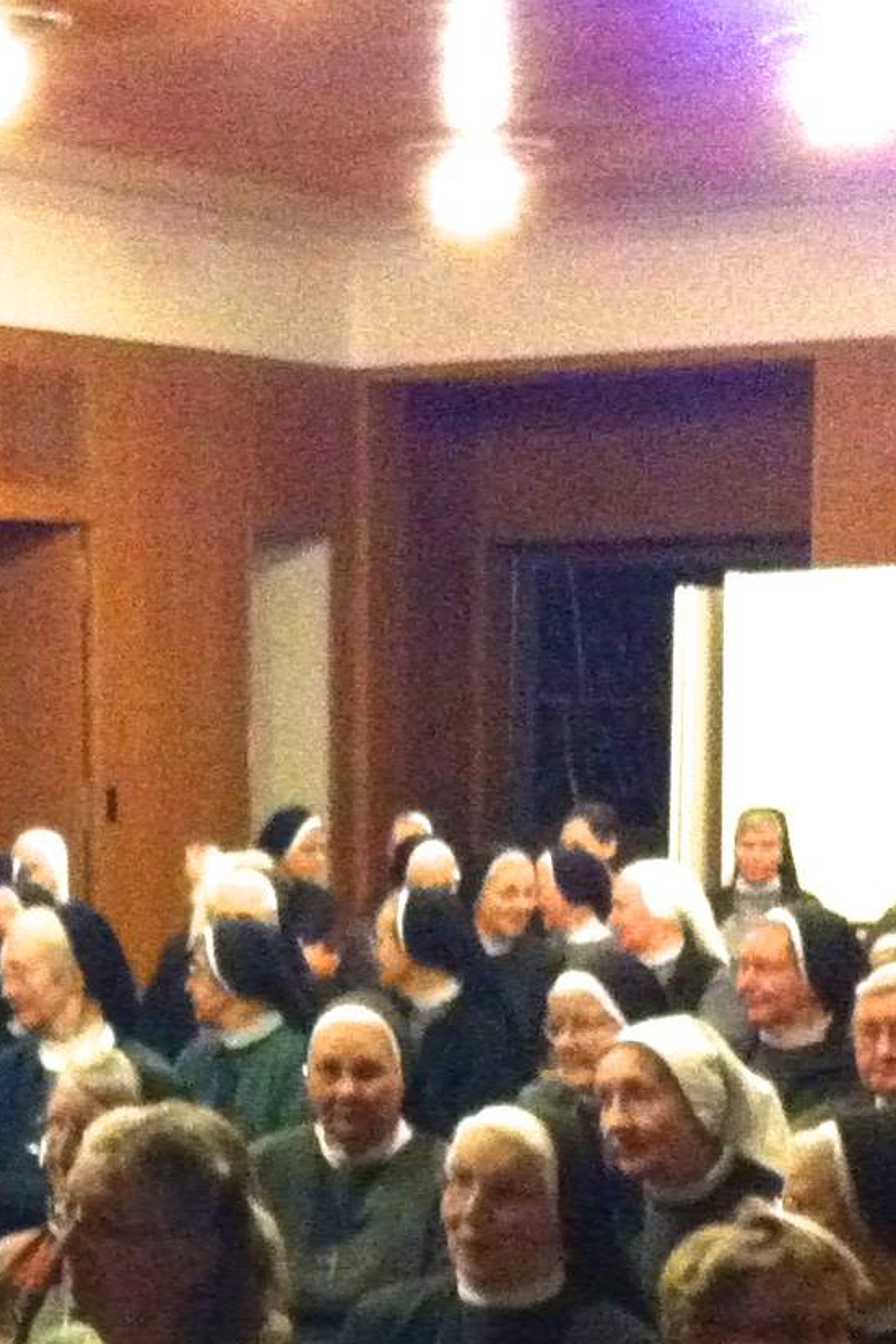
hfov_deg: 11.9
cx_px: 15
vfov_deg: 17.4
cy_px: 1442
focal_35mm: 114
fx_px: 4254
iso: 1000
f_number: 2.8
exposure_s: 1/15
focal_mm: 3.85
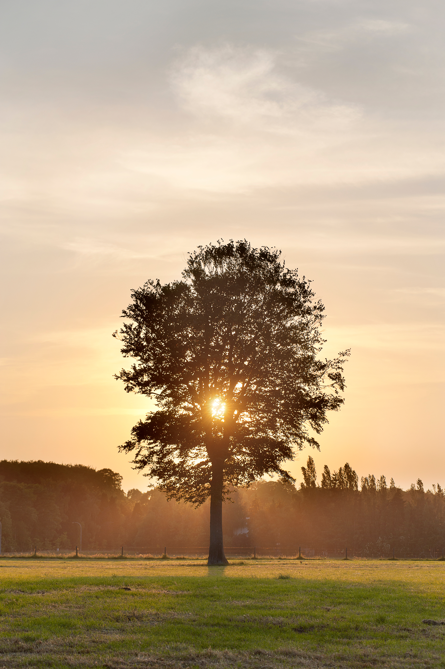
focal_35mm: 100
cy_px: 334
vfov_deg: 20.4
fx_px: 1856
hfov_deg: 13.7
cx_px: 222
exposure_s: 1/2000
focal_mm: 100
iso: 200
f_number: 5.6
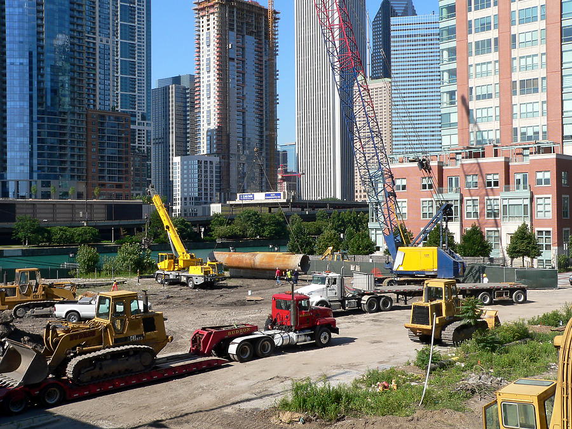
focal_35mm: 44
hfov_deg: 42.9
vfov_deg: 32.9
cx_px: 286
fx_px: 727
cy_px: 214
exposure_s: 1/500
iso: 80
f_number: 4.6
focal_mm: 7.4
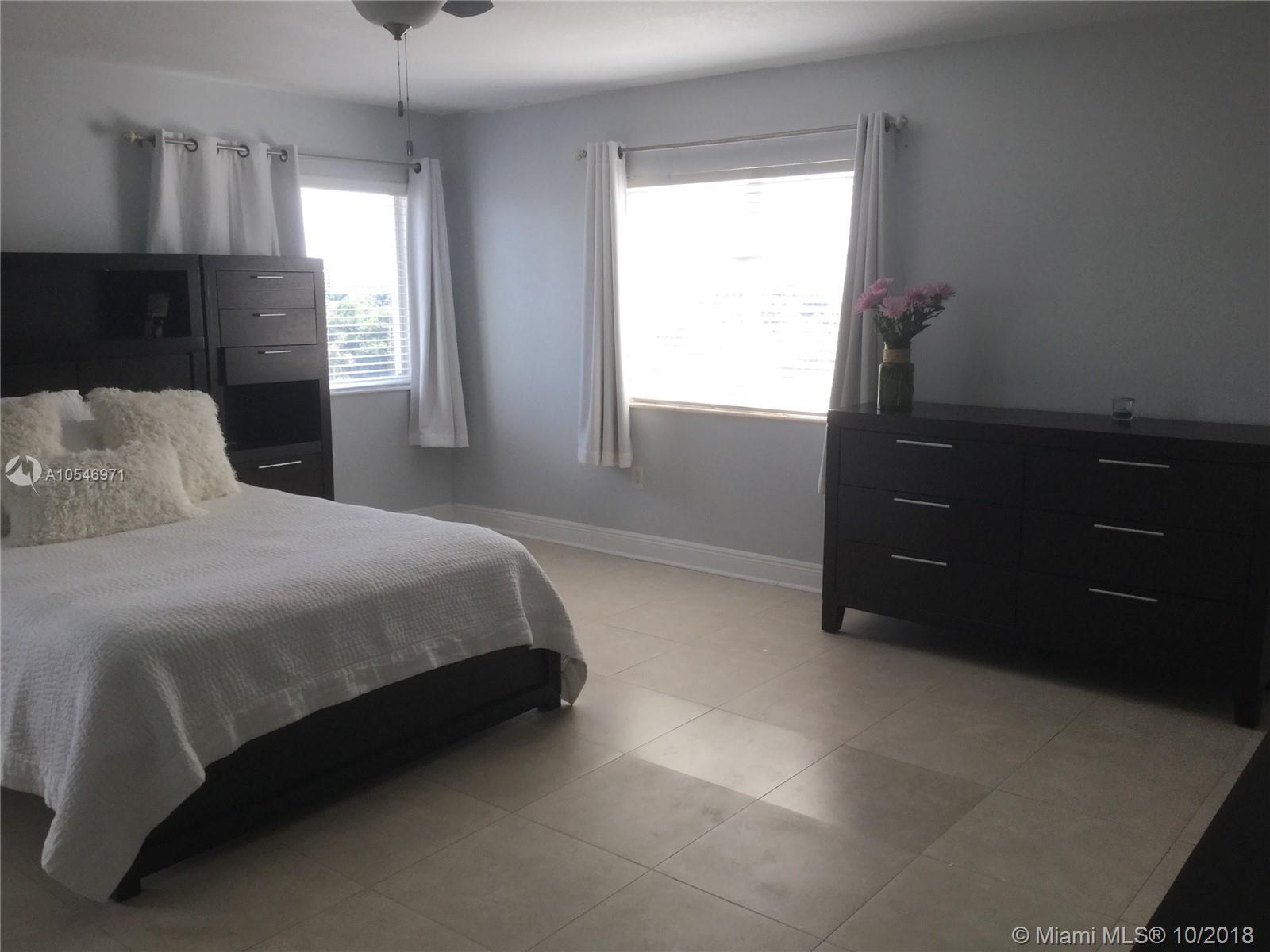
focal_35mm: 31
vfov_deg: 45.4
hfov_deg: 58.4
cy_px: 476
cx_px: 635
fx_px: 1137
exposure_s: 1/120
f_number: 2.4
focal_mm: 3.3
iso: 32
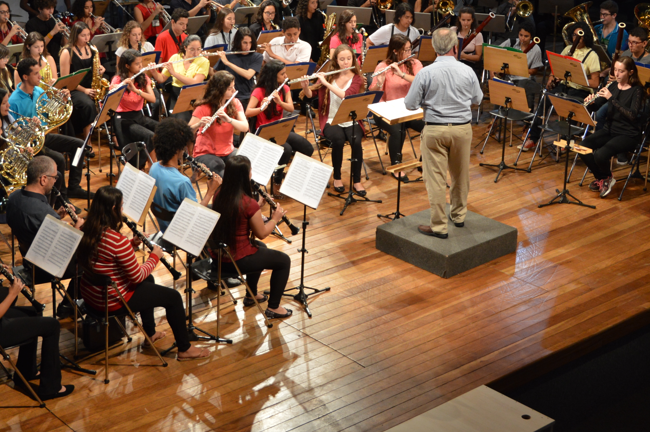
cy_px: 105
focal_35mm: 66
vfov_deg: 20.4
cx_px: 280
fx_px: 1188
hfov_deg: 30.5
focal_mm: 25
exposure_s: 1/60
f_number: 5.6
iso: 400
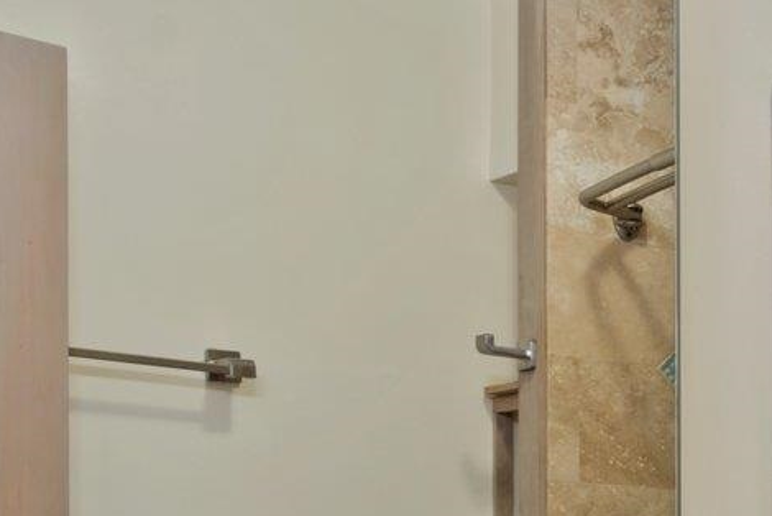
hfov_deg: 22.2
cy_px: 620
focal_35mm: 74
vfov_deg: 17.6
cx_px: 1176
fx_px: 1588
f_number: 8
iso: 100
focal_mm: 17
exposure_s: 2.5
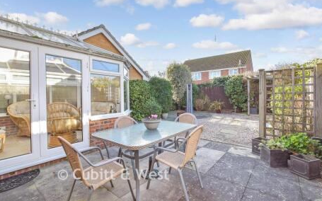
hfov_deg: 97.8
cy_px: 97
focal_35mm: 16
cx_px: 167
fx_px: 140
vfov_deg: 71.2
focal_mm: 10
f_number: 8
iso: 500
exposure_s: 1/200
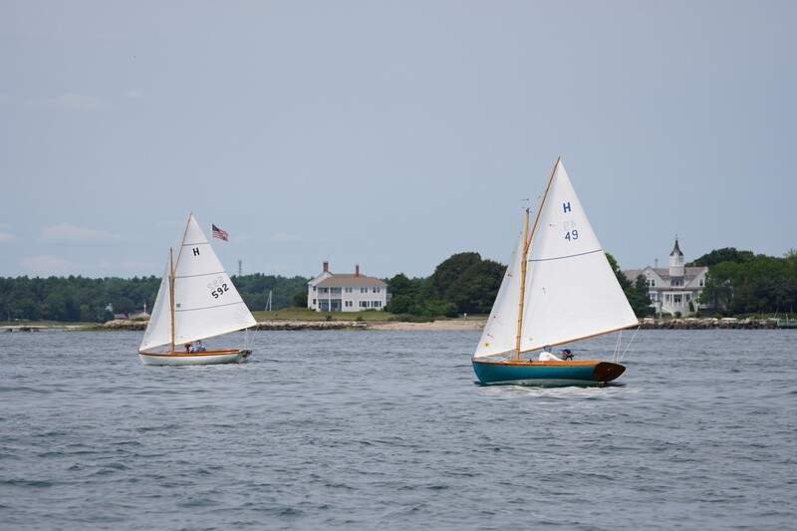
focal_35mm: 225
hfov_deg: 9.2
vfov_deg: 6.1
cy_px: 266
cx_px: 398
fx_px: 4980
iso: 125
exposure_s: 1/1250
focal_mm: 150
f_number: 5
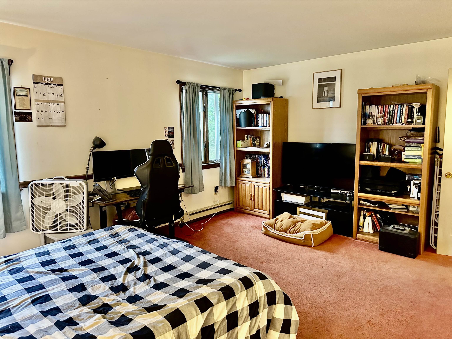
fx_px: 313
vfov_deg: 56.8
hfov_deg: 71.6
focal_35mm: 24
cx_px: 226
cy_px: 170
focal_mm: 6.86
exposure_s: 1/60
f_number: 1.78
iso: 800
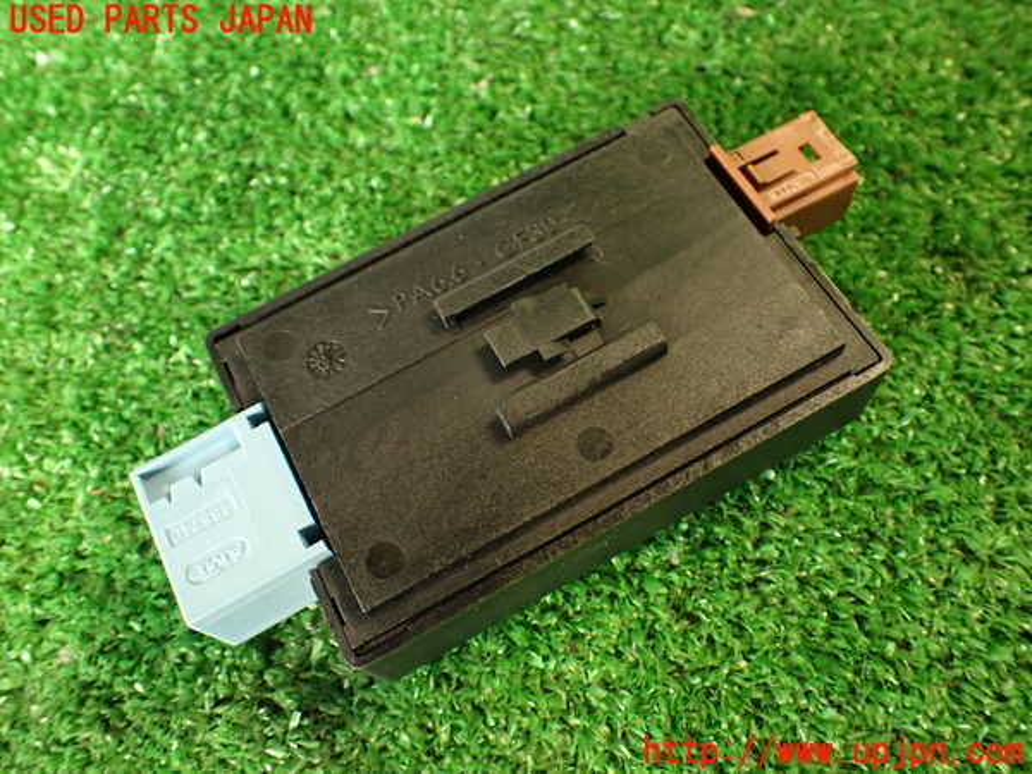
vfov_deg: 44.2
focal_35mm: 32
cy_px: 387
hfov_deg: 56.8
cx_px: 516
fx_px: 954
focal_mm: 5.79
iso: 500
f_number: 2.4
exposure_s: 1/30
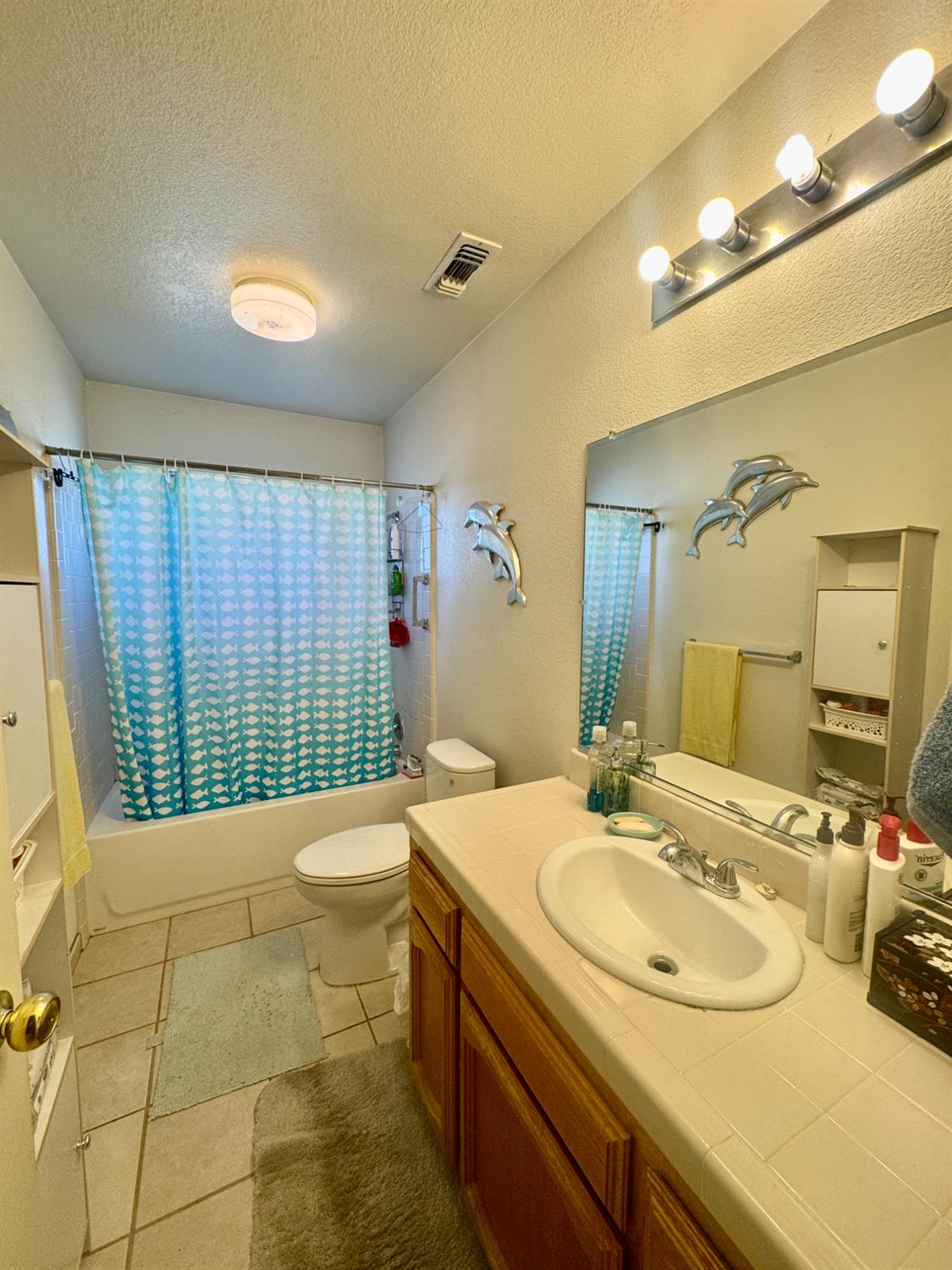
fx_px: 513
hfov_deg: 85.7
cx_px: 476
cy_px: 635
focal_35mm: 14
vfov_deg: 102.1
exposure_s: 1/120
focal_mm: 2.22
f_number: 2.2
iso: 125
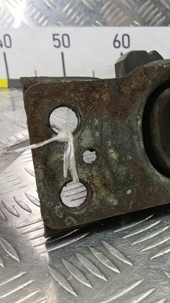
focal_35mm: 34
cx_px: 161
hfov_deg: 32.5
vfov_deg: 58.0
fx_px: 272
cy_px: 150
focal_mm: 4.11
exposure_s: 1/50
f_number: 1.6
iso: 172
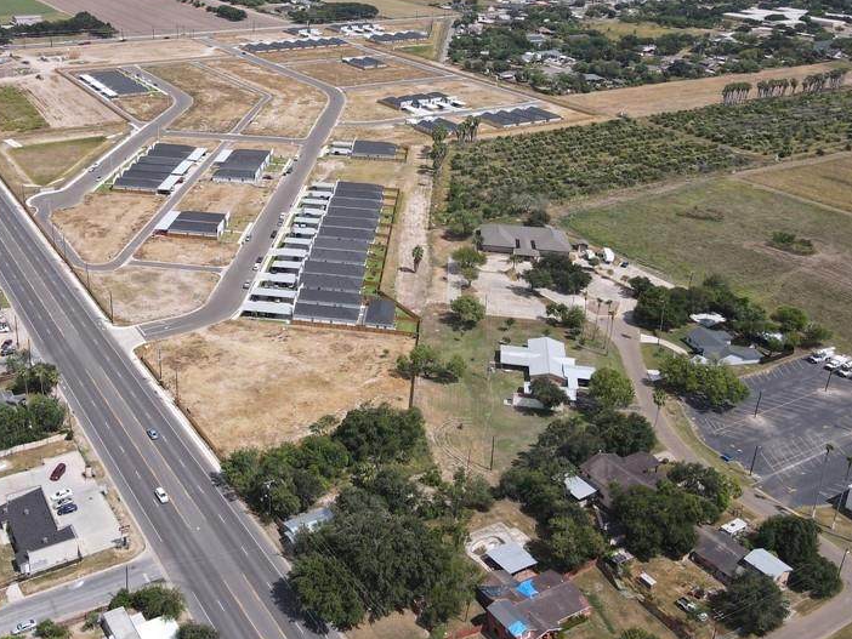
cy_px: 243
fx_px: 862
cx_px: 297
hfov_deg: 51.8
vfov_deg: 40.5
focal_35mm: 35
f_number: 2.8
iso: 100
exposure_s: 1/800
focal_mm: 4.5
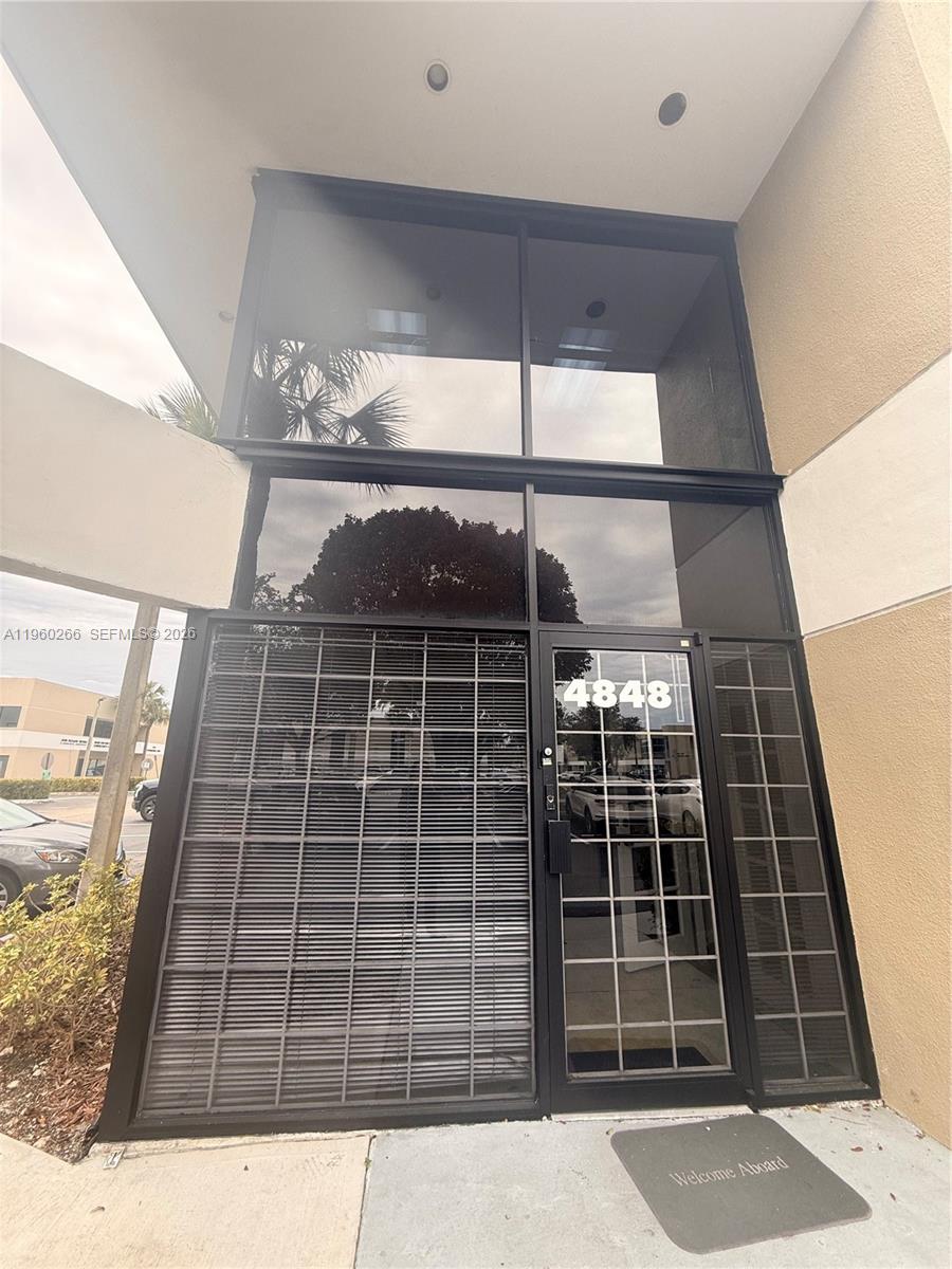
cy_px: 634
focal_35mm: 14
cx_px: 476
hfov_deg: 85.7
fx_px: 513
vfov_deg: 102.1
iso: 50
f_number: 2.2
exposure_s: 1/279
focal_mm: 2.22
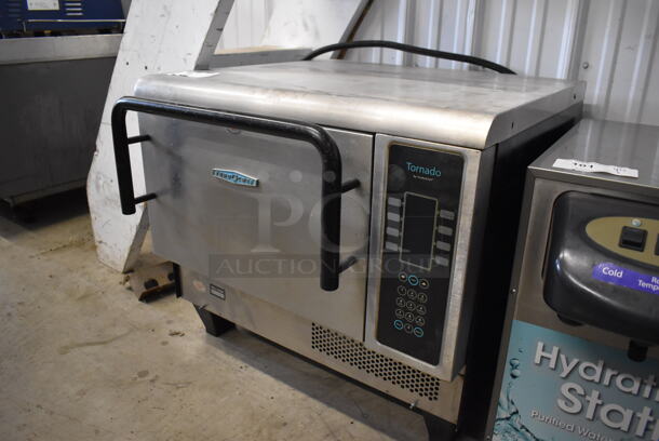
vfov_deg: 48.0
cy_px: 220
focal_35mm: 27
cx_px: 330
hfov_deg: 67.3
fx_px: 495
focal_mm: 18
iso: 2800
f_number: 3.5
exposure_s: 1/125
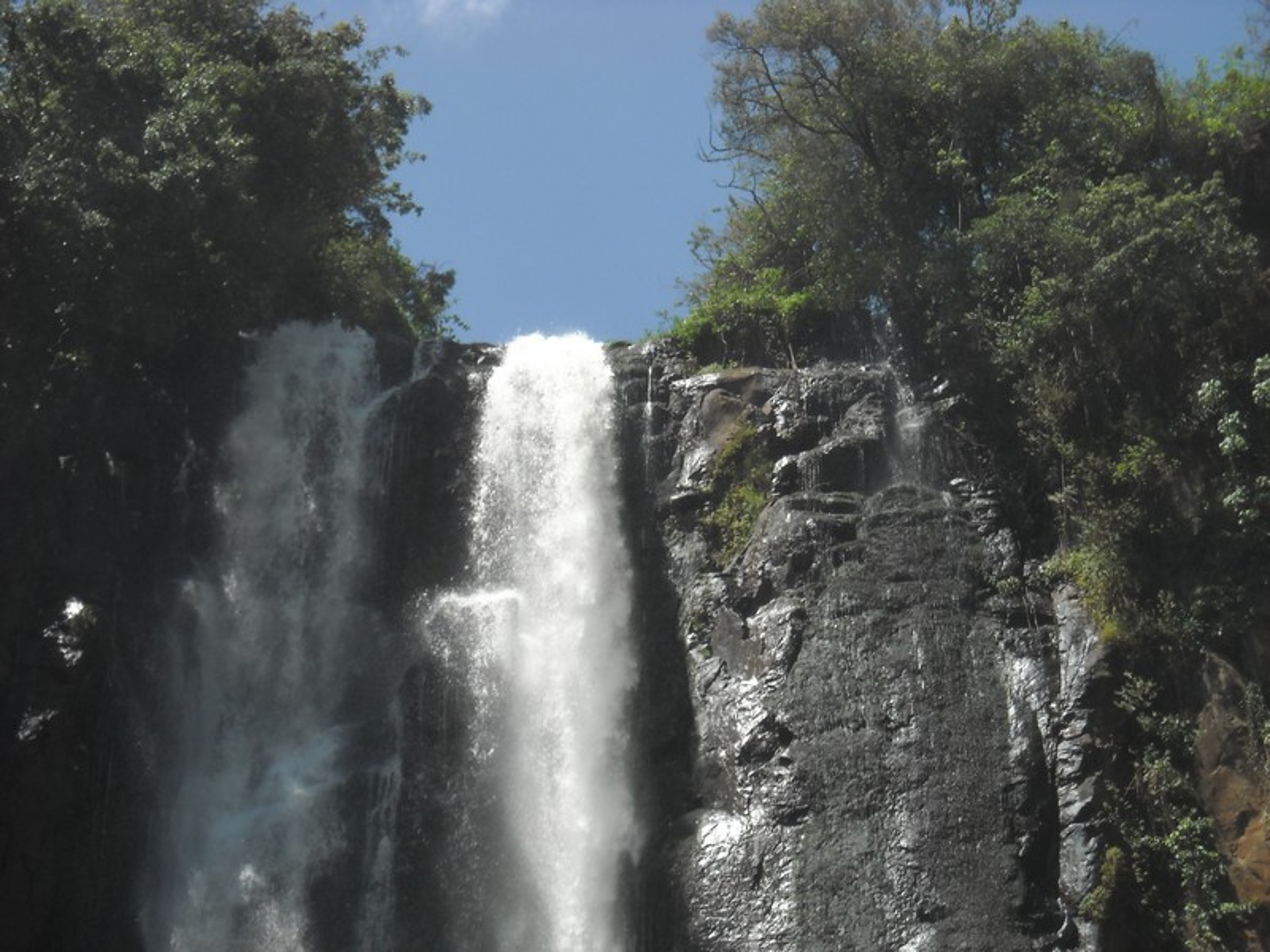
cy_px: 476
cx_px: 635
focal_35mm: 105
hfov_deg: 18.7
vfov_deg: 14.1
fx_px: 3852
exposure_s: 1/369
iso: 64
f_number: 4.7
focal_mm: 17.1
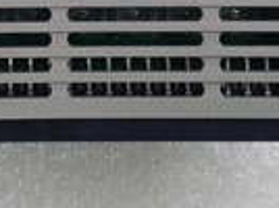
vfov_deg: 11.4
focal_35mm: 121
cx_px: 77
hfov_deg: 16.2
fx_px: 973
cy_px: -156
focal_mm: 3.79
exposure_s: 1/33
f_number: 2
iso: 351
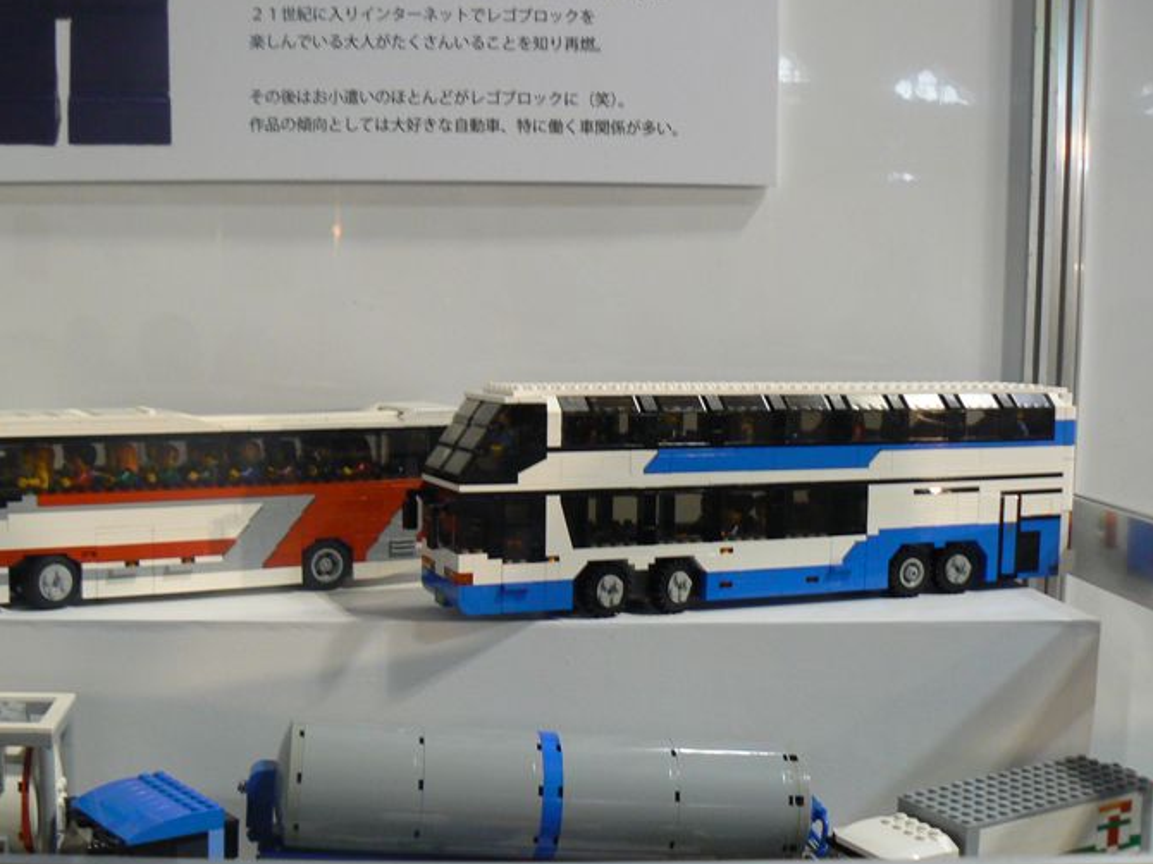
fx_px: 1432
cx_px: 466
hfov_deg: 43.7
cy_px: 470
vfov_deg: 33.6
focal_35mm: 43
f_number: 2.8
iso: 200
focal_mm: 6
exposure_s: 1/30
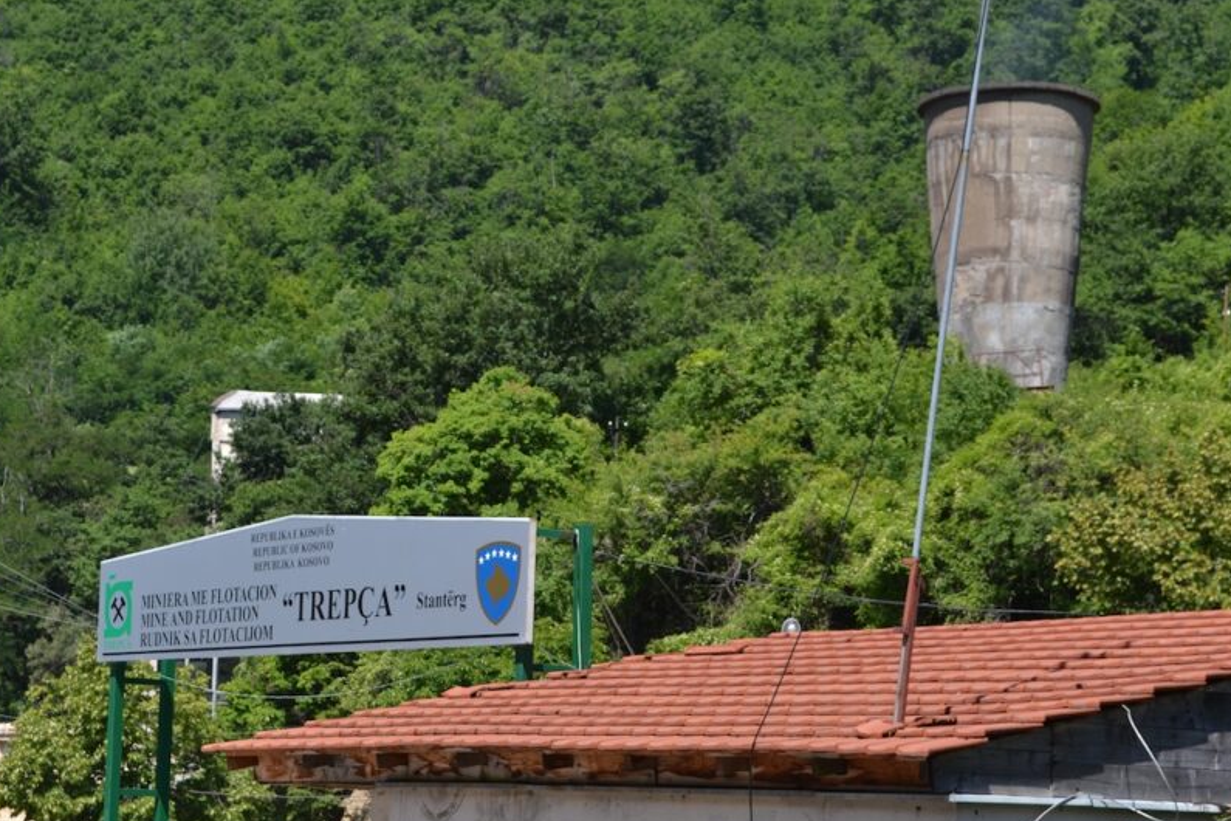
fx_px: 2906
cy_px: 501
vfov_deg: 16.1
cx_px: 523
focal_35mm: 85
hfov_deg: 23.9
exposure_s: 1/250
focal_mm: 44
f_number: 7.1
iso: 100
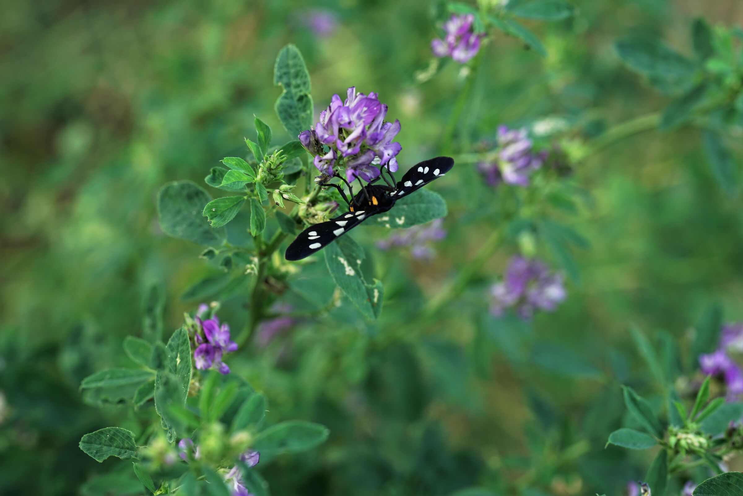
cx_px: 372
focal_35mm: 70
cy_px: 248
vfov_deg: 19.5
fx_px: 1445
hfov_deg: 28.8
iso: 100
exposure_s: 1/30
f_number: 8
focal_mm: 70
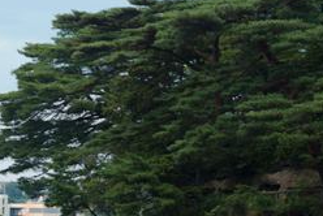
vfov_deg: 7.2
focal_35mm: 190
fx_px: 1707
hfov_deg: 10.8
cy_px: 182
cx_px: 38
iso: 100
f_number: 8
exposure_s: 1/20
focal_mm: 70
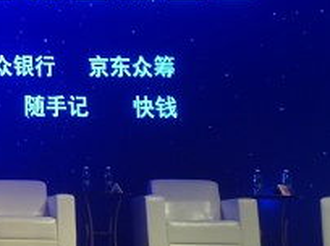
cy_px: 83
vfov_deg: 16.5
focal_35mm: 89
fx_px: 846
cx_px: -110
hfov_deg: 20.1
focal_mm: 3.3
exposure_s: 1/25
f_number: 2.4
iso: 50
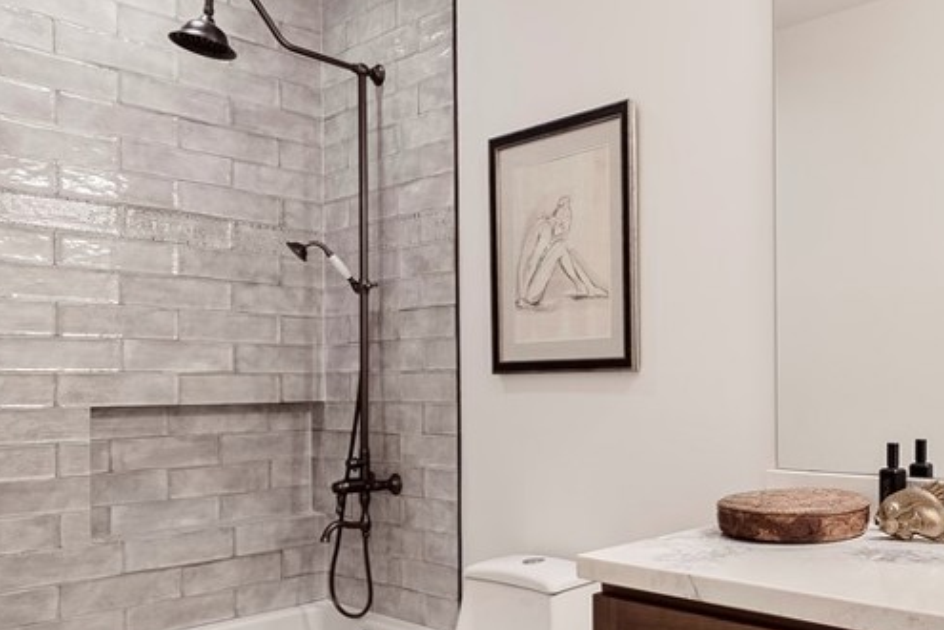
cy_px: 388
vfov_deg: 42.1
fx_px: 813
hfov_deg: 55.2
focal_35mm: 31
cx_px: 782
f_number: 9
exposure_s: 1/50
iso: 100
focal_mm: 15
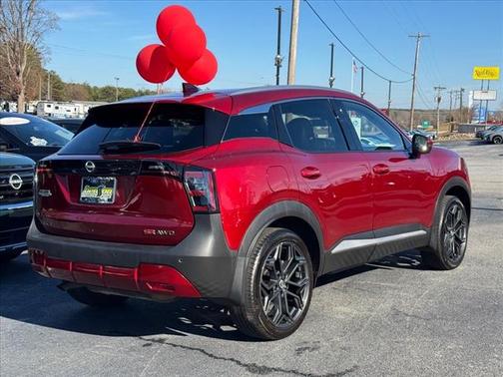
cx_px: 252
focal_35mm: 48
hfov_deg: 39.7
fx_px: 697
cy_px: 188
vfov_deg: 30.3
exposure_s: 1/2513
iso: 64
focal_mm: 6.76
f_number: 1.78
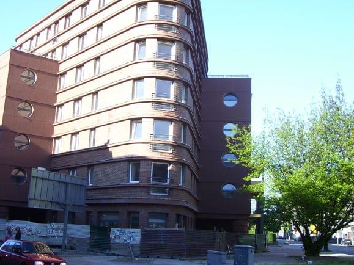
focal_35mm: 47
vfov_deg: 30.8
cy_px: 110
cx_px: 128
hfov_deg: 40.1
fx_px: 481
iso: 80
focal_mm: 5.6
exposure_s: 1/350
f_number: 2.7
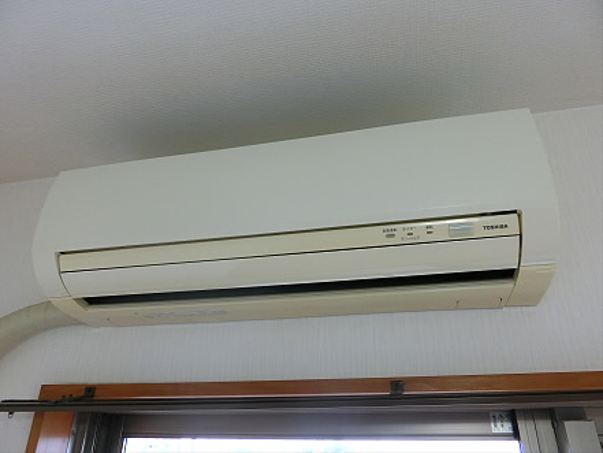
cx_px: 302
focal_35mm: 25
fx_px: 436
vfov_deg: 54.9
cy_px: 226
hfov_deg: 69.4
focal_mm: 5.4
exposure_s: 1/50
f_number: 2.8
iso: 400
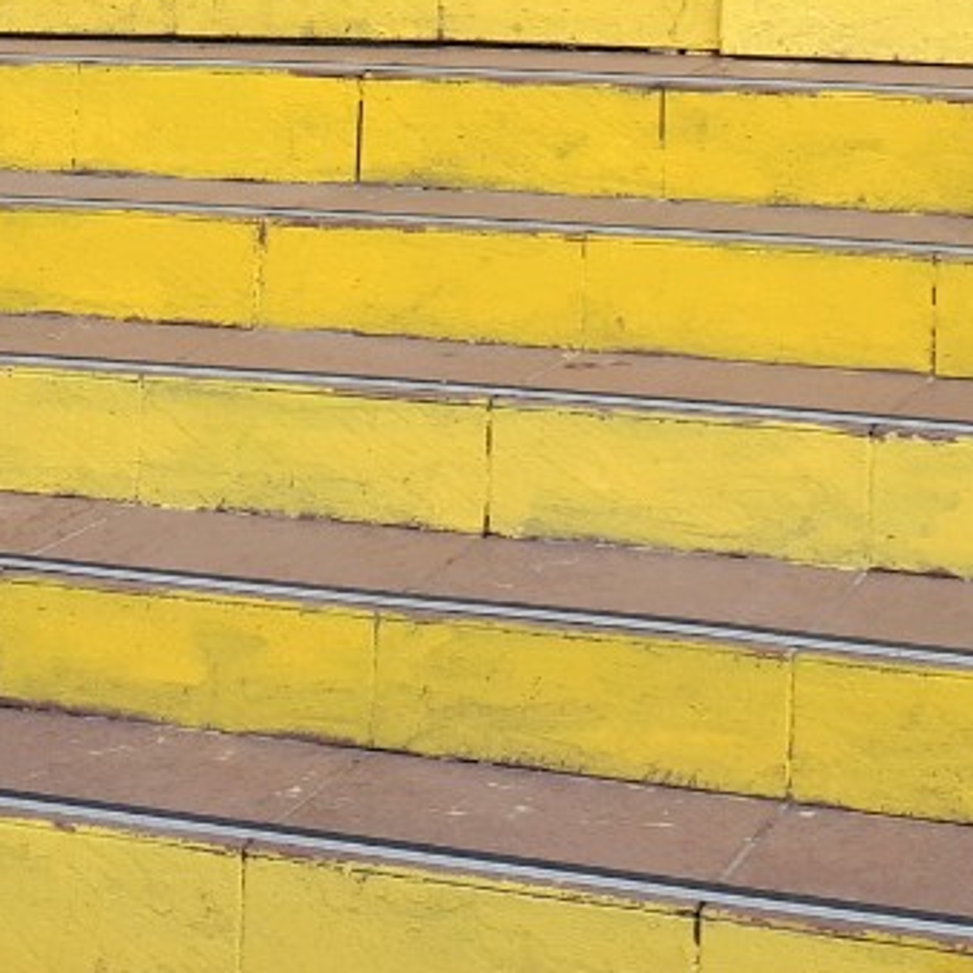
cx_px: 620
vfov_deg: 16.9
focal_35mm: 94
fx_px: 2989
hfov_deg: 18.5
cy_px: -440
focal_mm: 3.6
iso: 40
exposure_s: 1/200
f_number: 1.9
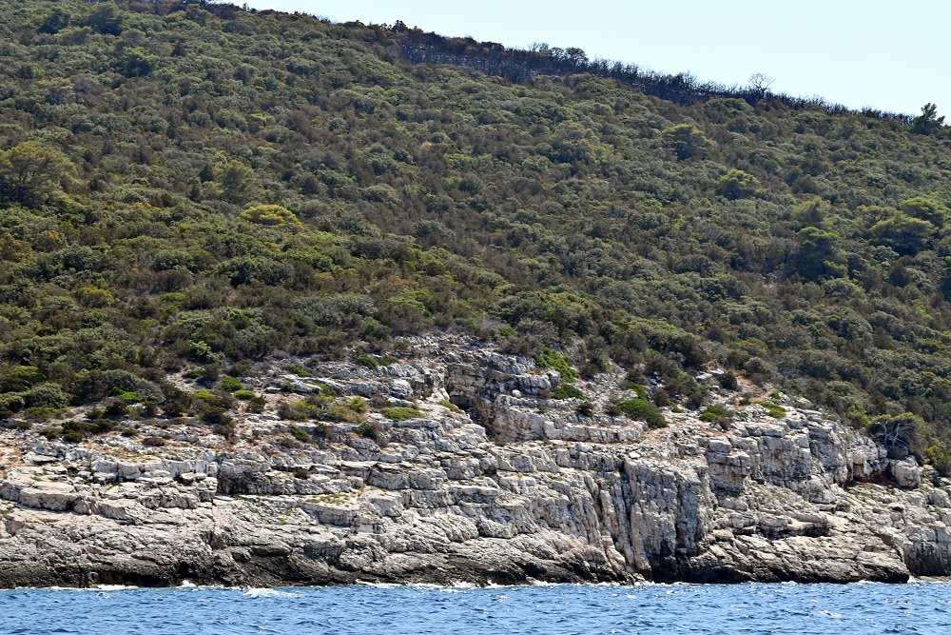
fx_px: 3699
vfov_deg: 9.8
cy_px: 318
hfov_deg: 14.7
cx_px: 476
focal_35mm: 140
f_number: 16
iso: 250
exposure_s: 1/160
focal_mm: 140
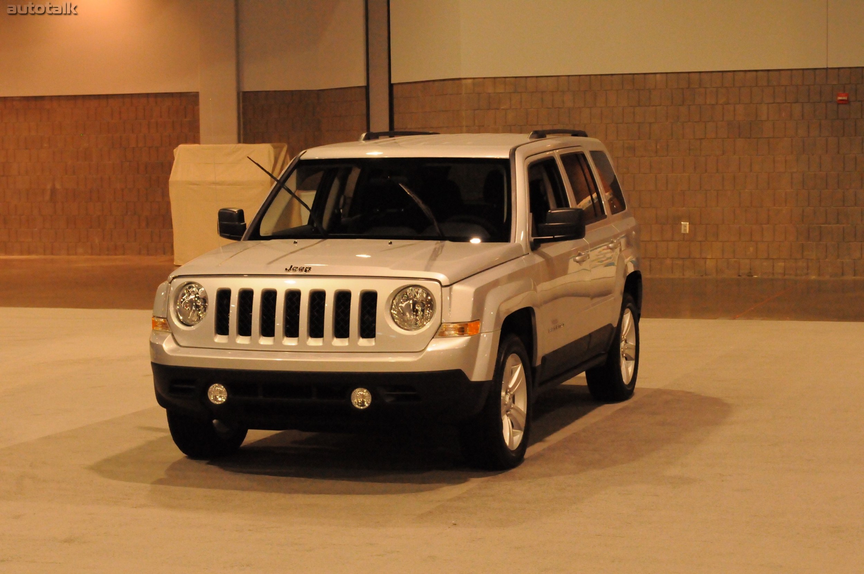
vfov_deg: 16.5
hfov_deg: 24.6
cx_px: 432
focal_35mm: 82
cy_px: 287
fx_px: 1978
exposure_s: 1/30
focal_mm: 55
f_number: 11
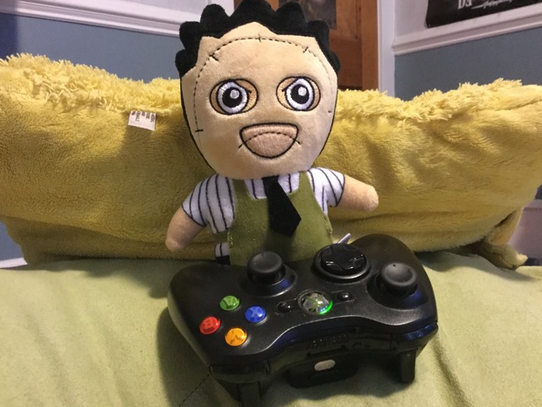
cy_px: 199
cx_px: 268
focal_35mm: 32
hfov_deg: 56.8
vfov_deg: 44.2
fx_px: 501
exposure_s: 1/15
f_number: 2.4
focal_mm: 3.3
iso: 500
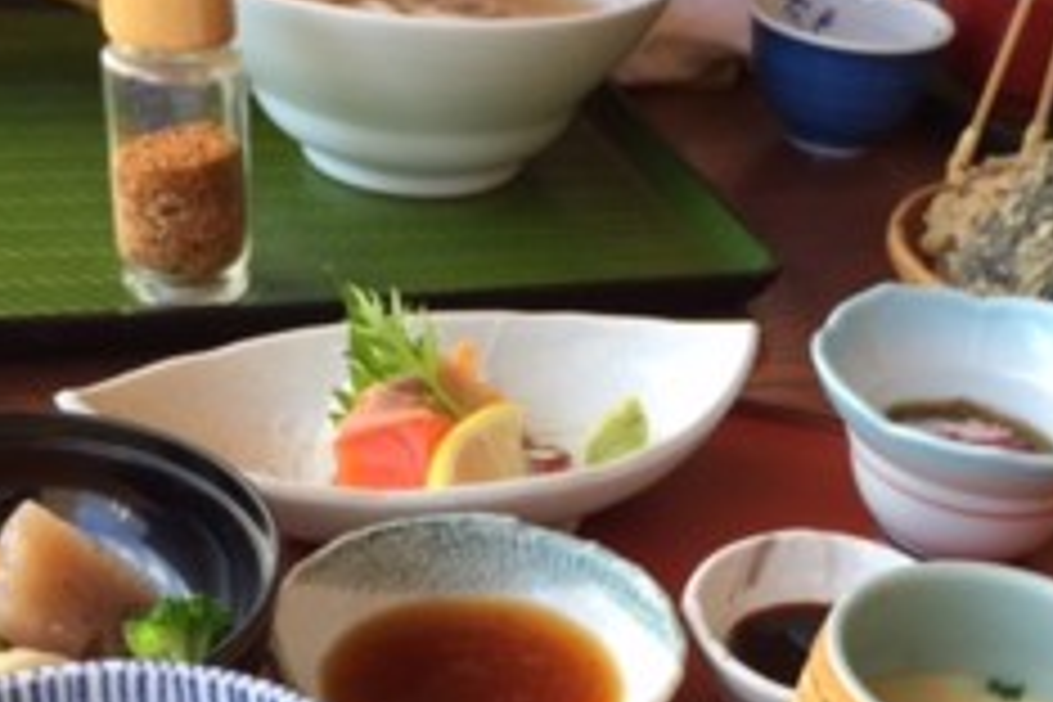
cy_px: 634
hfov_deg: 34.2
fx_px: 1696
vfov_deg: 22.8
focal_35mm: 58
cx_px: 680
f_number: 2.2
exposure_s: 1/120
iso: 40
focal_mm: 4.15
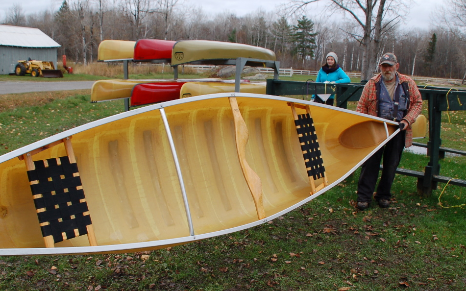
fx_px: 470
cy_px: 176
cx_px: 219
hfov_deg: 52.7
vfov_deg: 34.3
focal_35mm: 37
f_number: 6.3
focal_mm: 18
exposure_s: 1/160
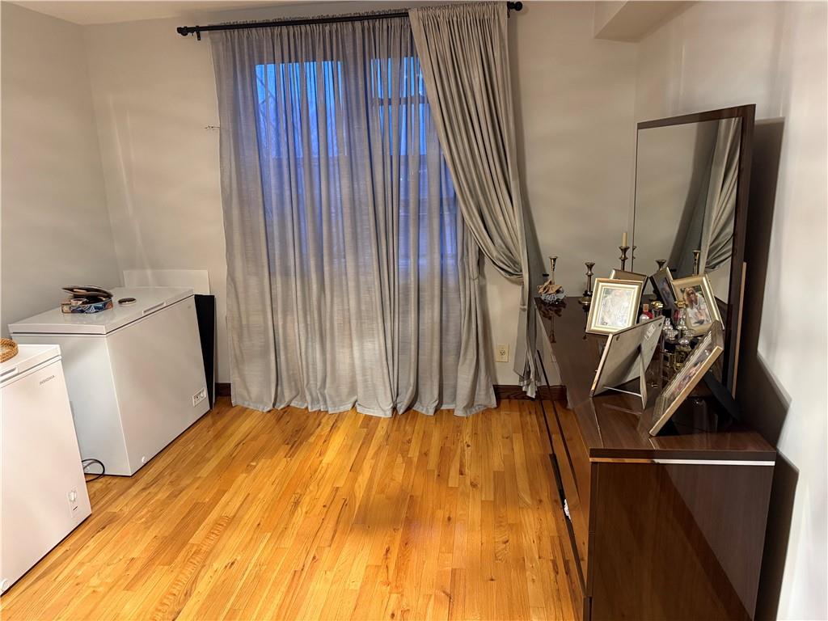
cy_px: 310
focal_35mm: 24
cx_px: 414
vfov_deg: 56.8
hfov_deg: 71.6
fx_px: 574
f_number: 1.78
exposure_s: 1/40
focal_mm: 6.76
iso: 640
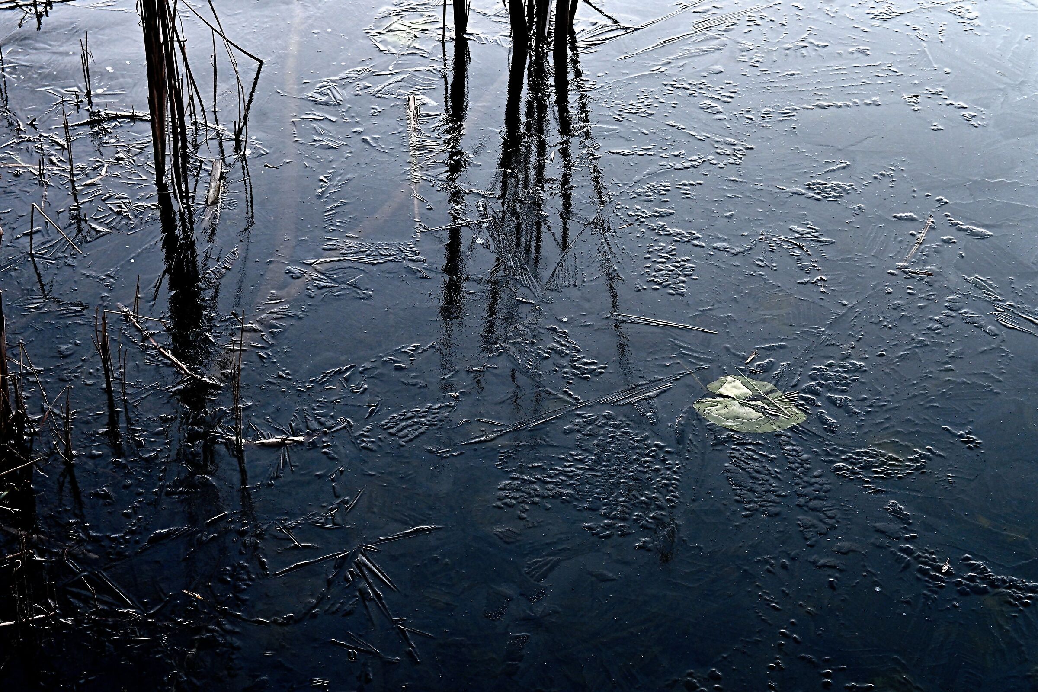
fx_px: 2162
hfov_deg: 27.0
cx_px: 519
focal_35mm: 75
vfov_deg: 18.2
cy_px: 346
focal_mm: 50
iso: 320
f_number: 8
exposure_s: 1/8
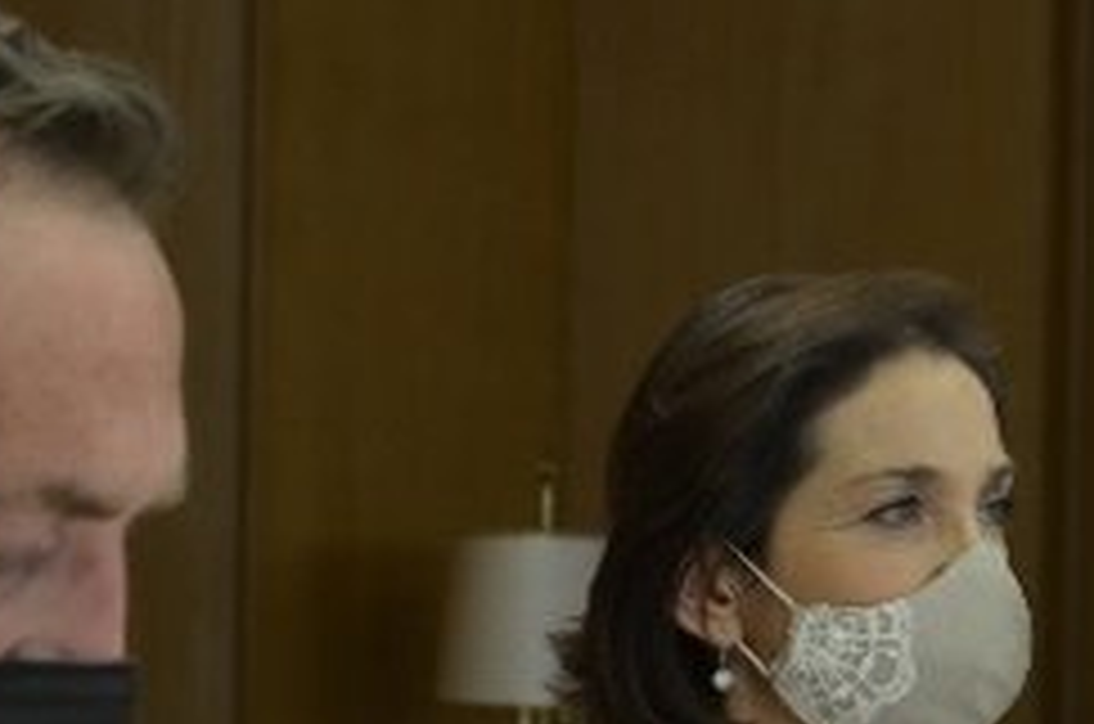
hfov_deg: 8.7
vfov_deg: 5.8
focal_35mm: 234
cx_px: 1126
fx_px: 7110
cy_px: 726
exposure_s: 1/60
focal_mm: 55
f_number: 5.6
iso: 560
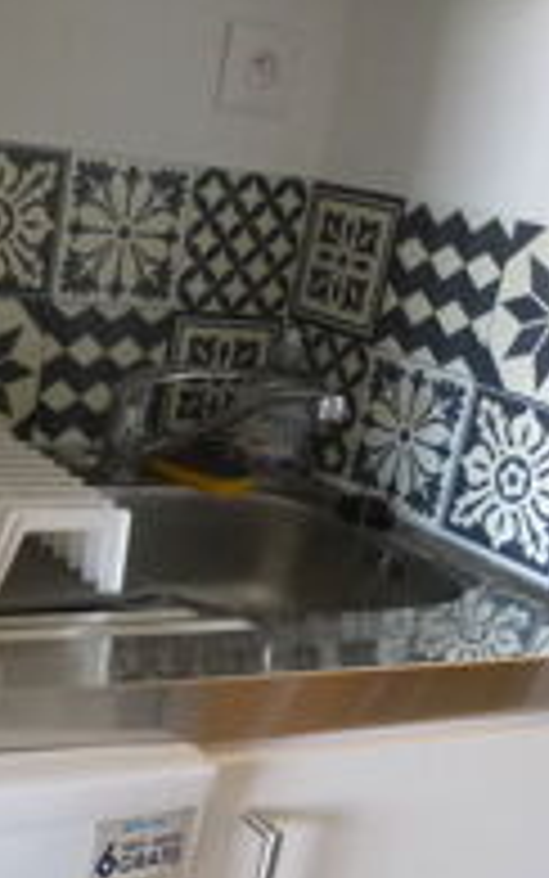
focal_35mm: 58
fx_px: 1387
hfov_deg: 21.5
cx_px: -18
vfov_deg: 34.6
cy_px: 624
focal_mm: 4.3
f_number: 3.3
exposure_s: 1/50
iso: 800
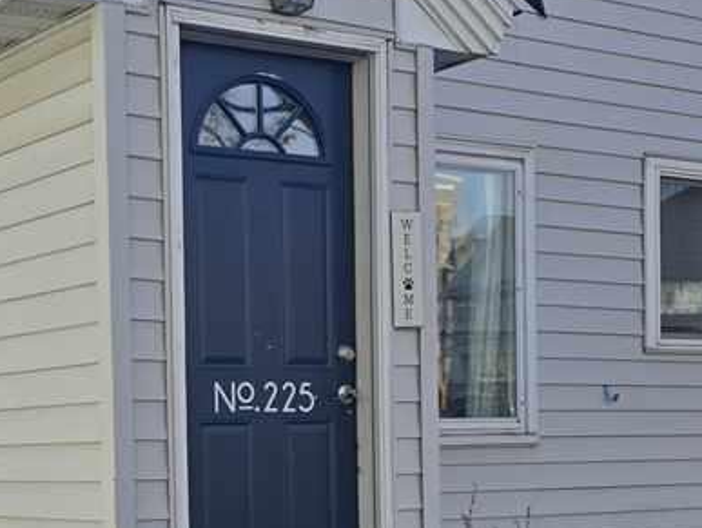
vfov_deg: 19.0
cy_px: 495
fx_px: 1543
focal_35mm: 76
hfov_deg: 25.2
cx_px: 138
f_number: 1.7
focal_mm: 6.3
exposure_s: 1/497
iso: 12
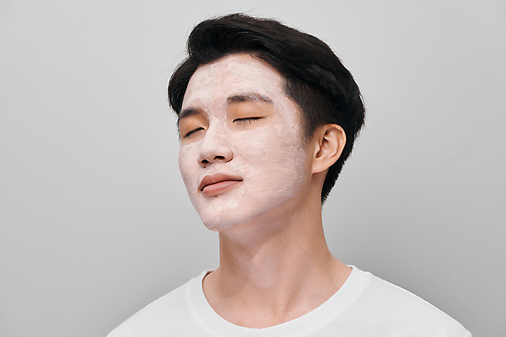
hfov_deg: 19.5
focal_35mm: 105
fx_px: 1476
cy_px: 168
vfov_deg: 13.0
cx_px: 253
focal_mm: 105
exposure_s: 1/125
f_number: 9
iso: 200
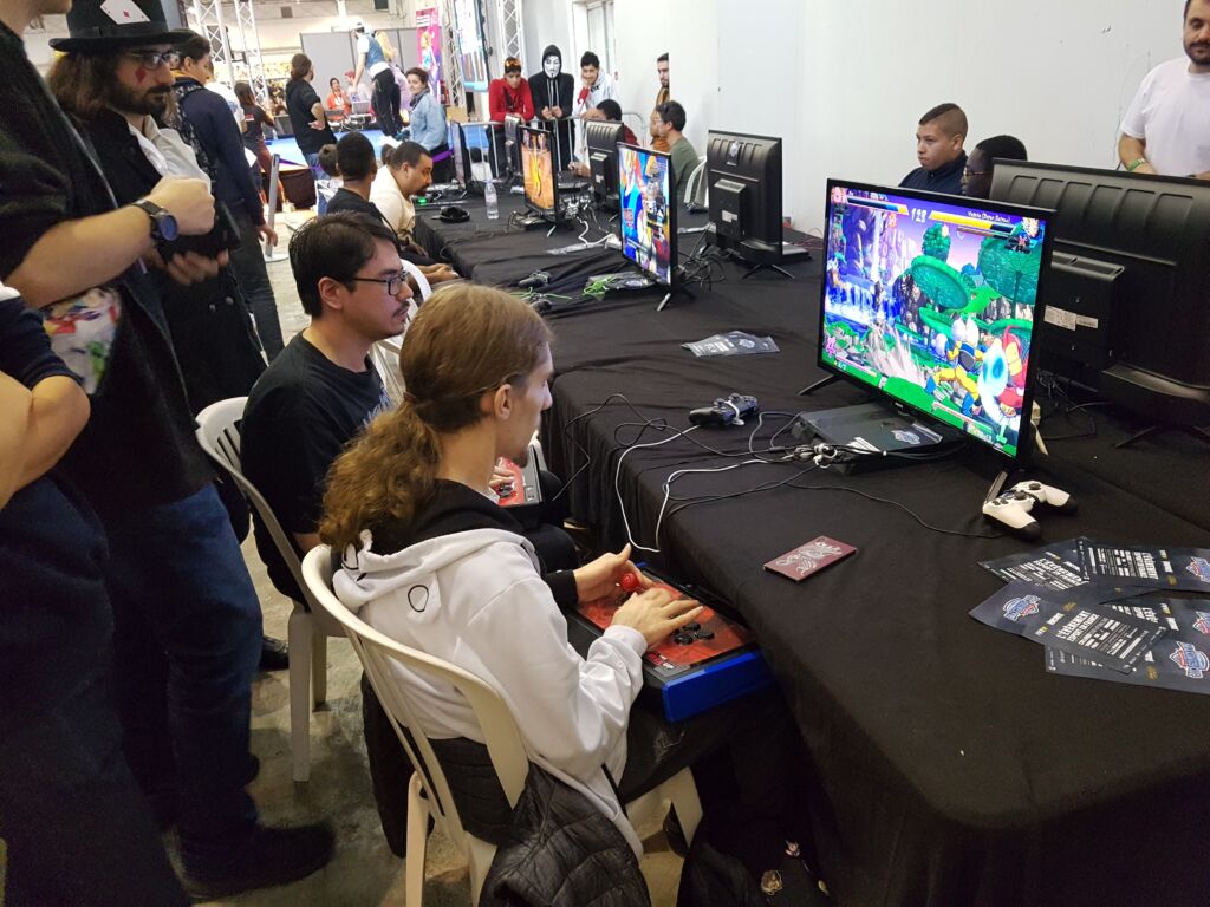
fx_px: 909
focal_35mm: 26
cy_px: 454
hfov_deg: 67.3
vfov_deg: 53.1
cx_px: 605
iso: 640
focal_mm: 4.2
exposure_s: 1/50
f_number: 1.7
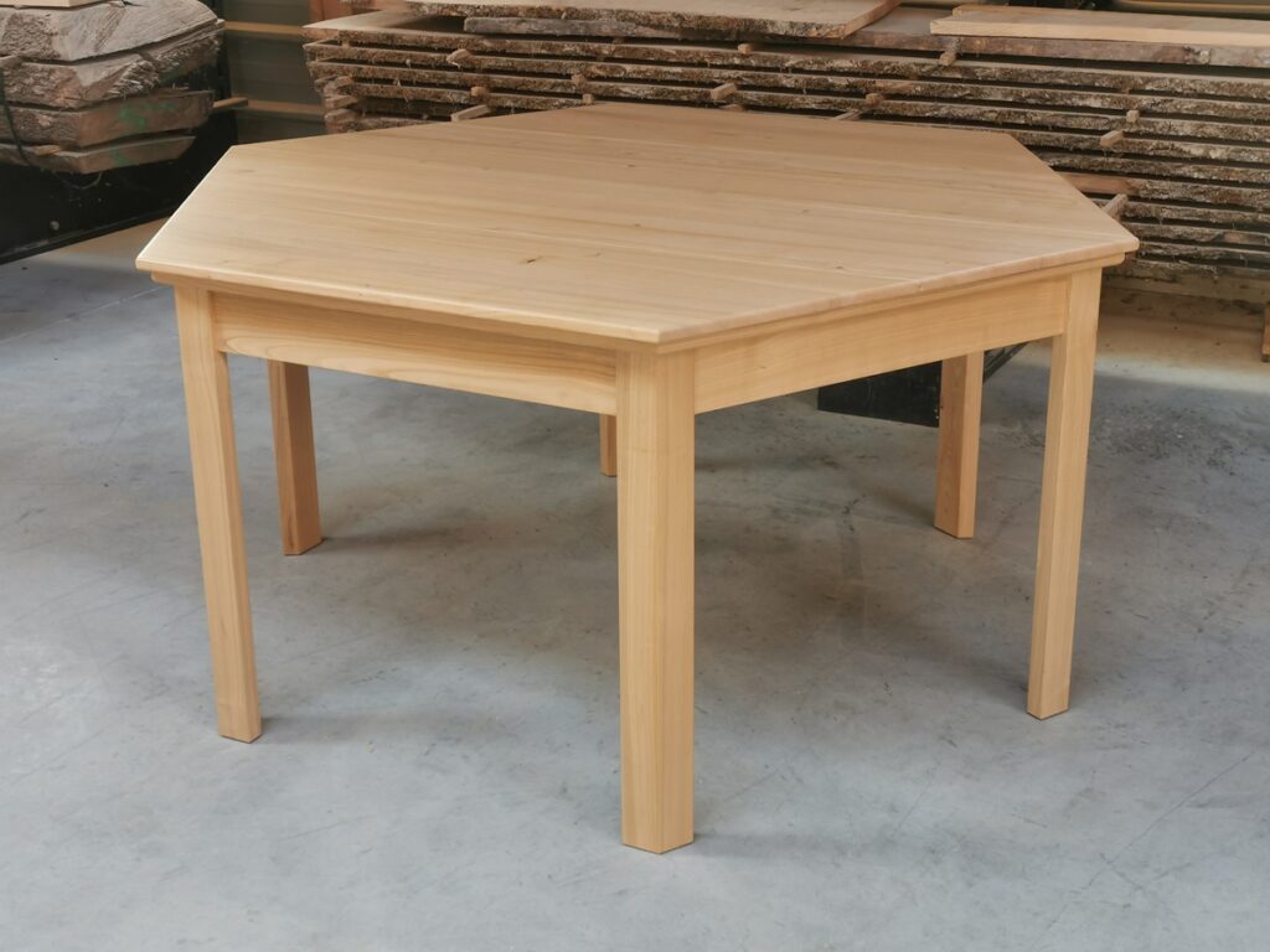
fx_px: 1871
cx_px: 635
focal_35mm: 51
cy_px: 476
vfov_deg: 28.6
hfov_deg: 37.5
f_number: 1.8
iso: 100
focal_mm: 5.58
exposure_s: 1/50
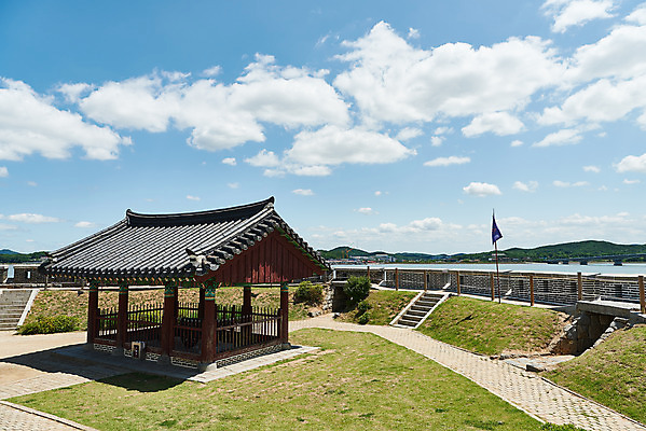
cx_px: 323
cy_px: 216
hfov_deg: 73.7
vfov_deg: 53.2
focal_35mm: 24
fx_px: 431
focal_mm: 24
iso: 200
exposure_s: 1/640
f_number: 8
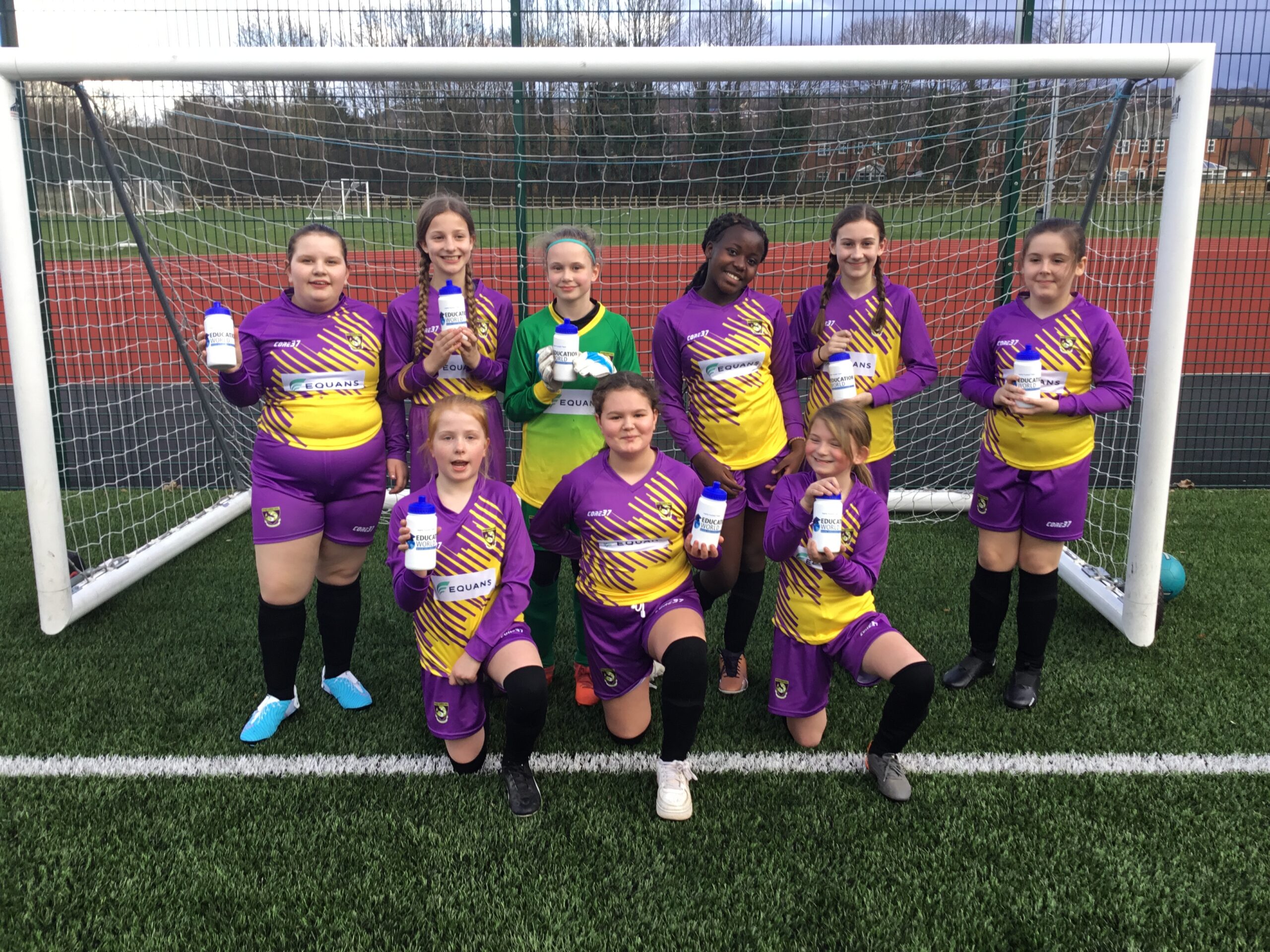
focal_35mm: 31
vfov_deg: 45.4
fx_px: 1137
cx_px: 635
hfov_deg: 58.4
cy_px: 476
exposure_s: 1/103
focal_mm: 3.3
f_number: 2.4
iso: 25
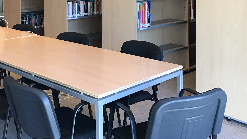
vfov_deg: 21.9
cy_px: -10
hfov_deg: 39.6
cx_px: 95
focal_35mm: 52
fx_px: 341
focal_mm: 3.99
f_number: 1.8
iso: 25
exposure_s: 1/33
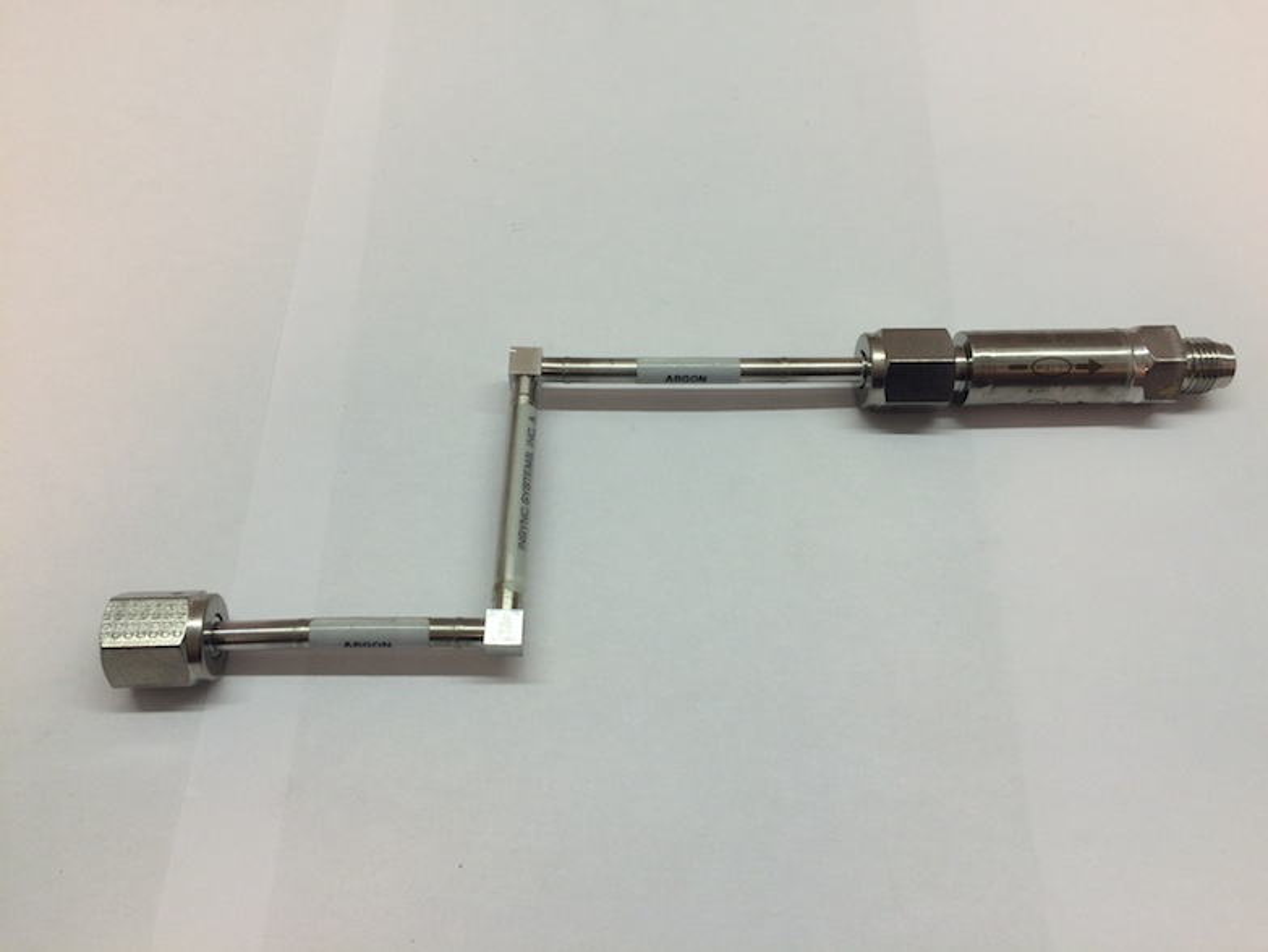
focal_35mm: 29
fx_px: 1063
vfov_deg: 48.3
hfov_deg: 61.6
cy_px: 476
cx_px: 634
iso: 40
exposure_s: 1/50
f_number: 2.2
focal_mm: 4.15
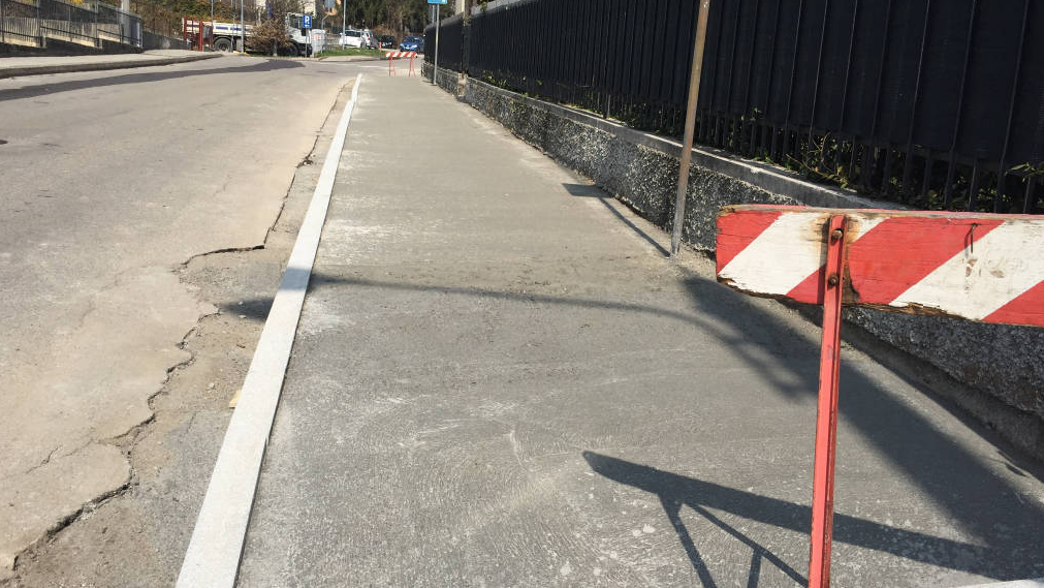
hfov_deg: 61.0
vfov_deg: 36.7
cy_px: 284
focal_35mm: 32
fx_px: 886
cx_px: 518
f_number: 2.2
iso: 32
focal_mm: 4.15
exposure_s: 1/2475
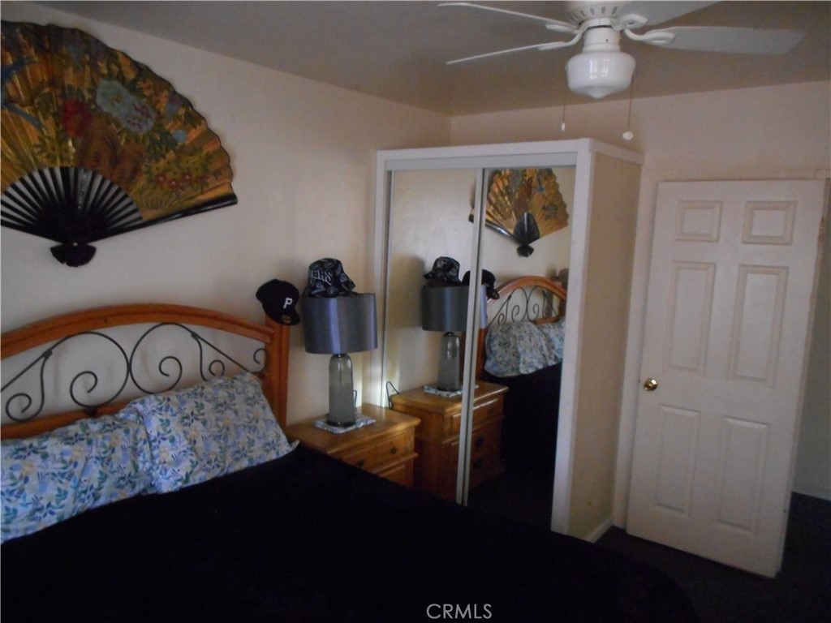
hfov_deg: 69.4
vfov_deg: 54.9
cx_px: 416
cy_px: 312
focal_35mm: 25
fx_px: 600
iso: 800
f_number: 3.7
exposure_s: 1/15
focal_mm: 4.5
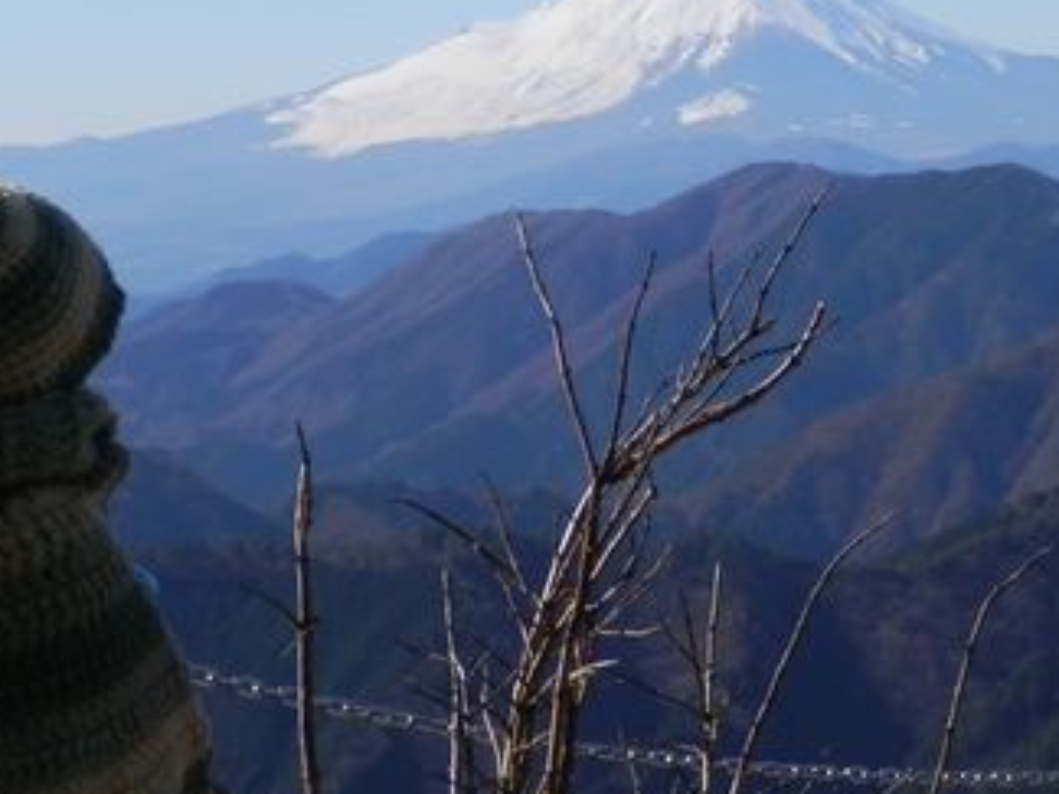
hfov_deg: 16.1
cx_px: 918
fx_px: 3702
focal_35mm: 121
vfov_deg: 12.2
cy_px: 516
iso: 80
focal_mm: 8.9
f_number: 11.2
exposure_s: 1/125
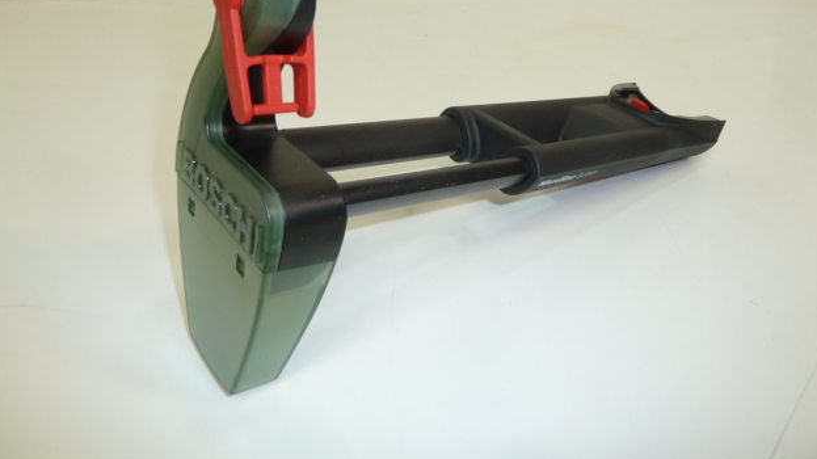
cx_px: 417
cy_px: 160
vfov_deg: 41.0
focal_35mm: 28
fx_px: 606
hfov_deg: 67.9
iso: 100
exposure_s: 1/50
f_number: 3.3
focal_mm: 4.1
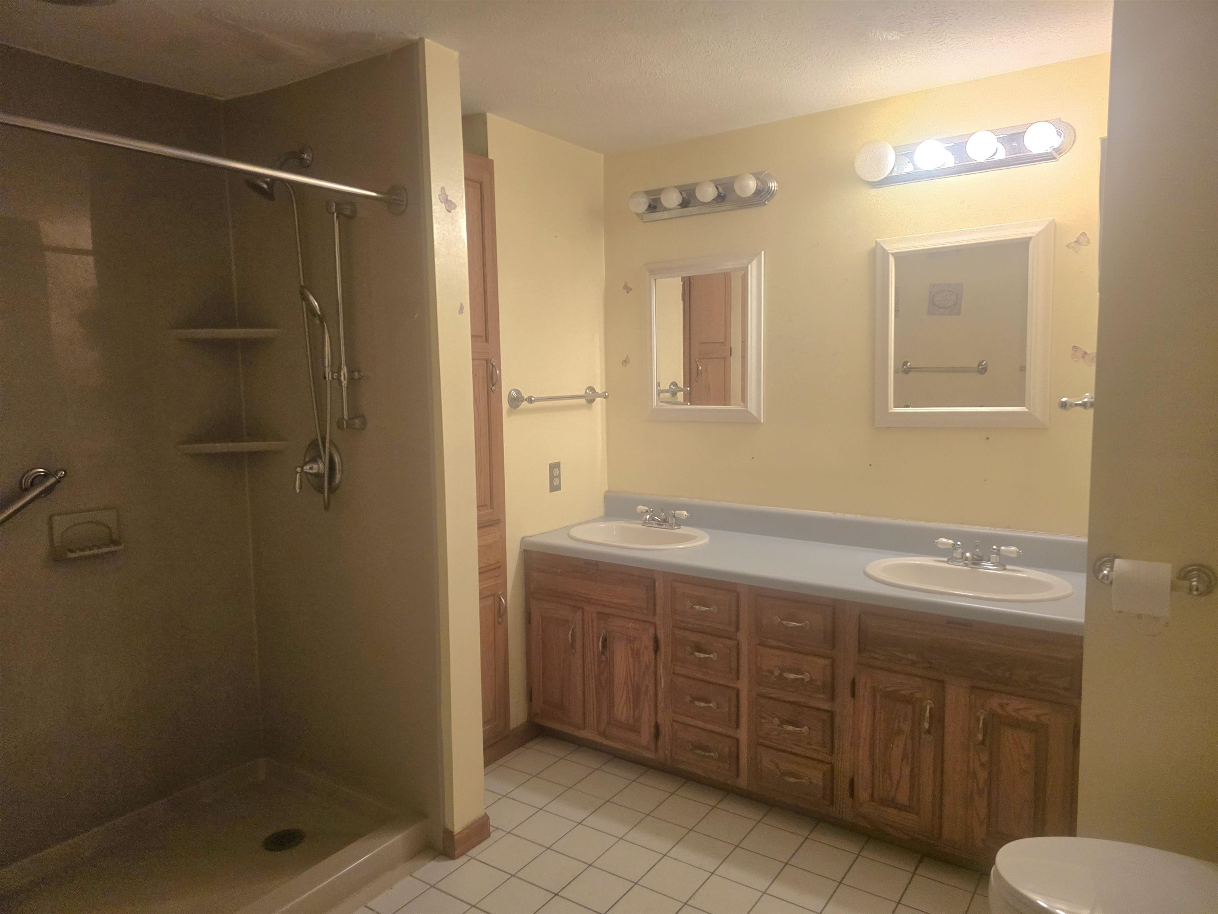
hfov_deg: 73.9
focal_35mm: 23
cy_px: 457
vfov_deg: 58.9
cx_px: 609
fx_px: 809
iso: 640
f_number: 1.7
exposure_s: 1/120
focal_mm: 6.3
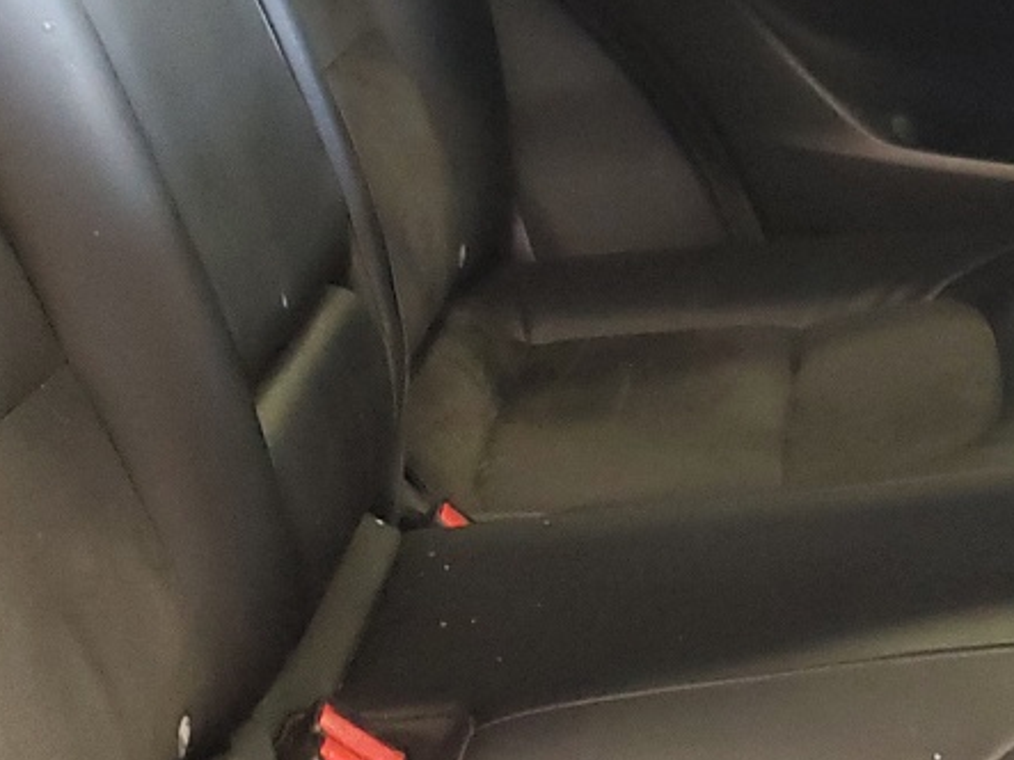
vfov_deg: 15.5
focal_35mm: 94
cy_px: 64
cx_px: 884
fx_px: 2753
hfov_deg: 20.5
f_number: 1.5
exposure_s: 1/15
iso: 347
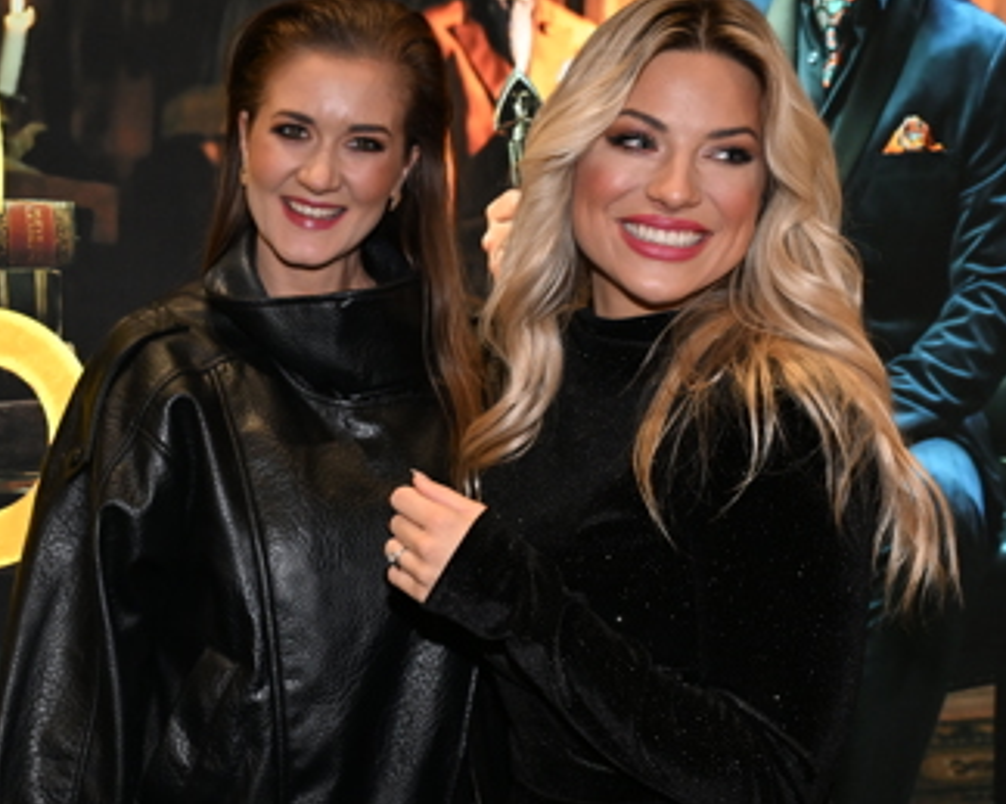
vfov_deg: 19.6
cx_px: -25
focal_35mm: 78
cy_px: 456
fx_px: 2322
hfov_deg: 23.3
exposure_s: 1/125
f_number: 5
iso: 2500
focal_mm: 39
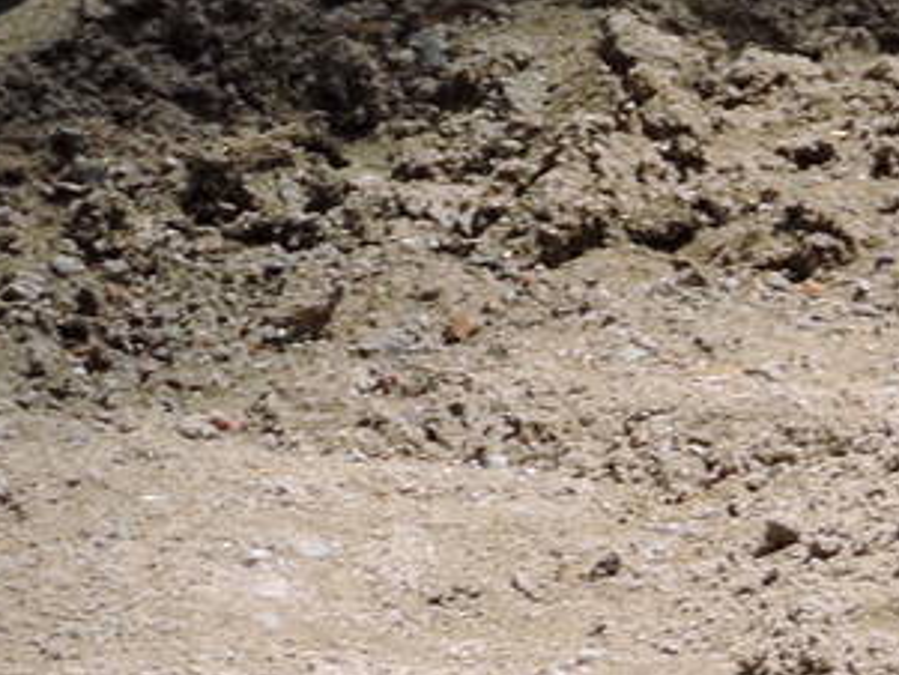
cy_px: -845
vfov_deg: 1.6
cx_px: -326
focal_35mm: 903
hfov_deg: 2.2
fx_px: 23461
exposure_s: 1/200
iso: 100
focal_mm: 30.3
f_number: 4.5
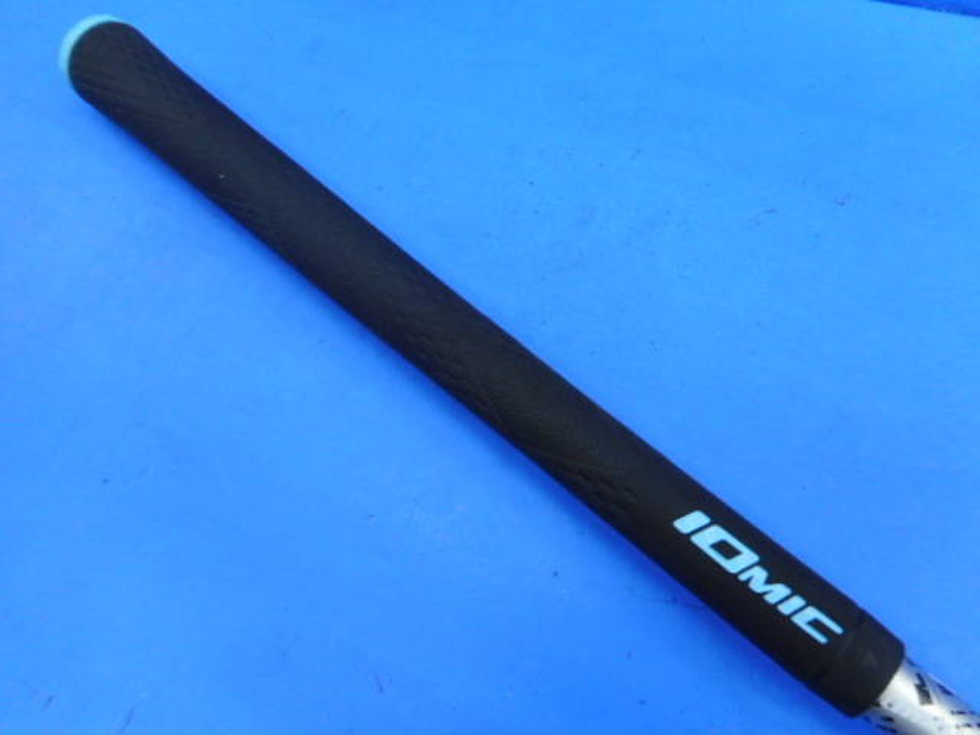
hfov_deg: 69.4
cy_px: 368
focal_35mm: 25
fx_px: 708
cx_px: 490
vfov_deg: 54.9
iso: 100
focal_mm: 4.5
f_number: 3.7
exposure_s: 1/30
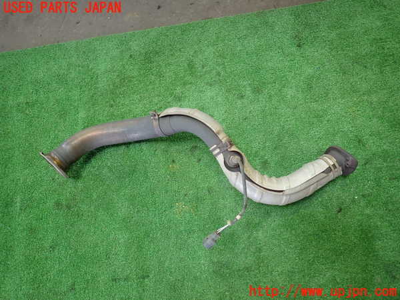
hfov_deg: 69.4
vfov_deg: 54.9
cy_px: 150
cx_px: 200
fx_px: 289
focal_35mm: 25
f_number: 2
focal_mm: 4.5
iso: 200
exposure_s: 1/40
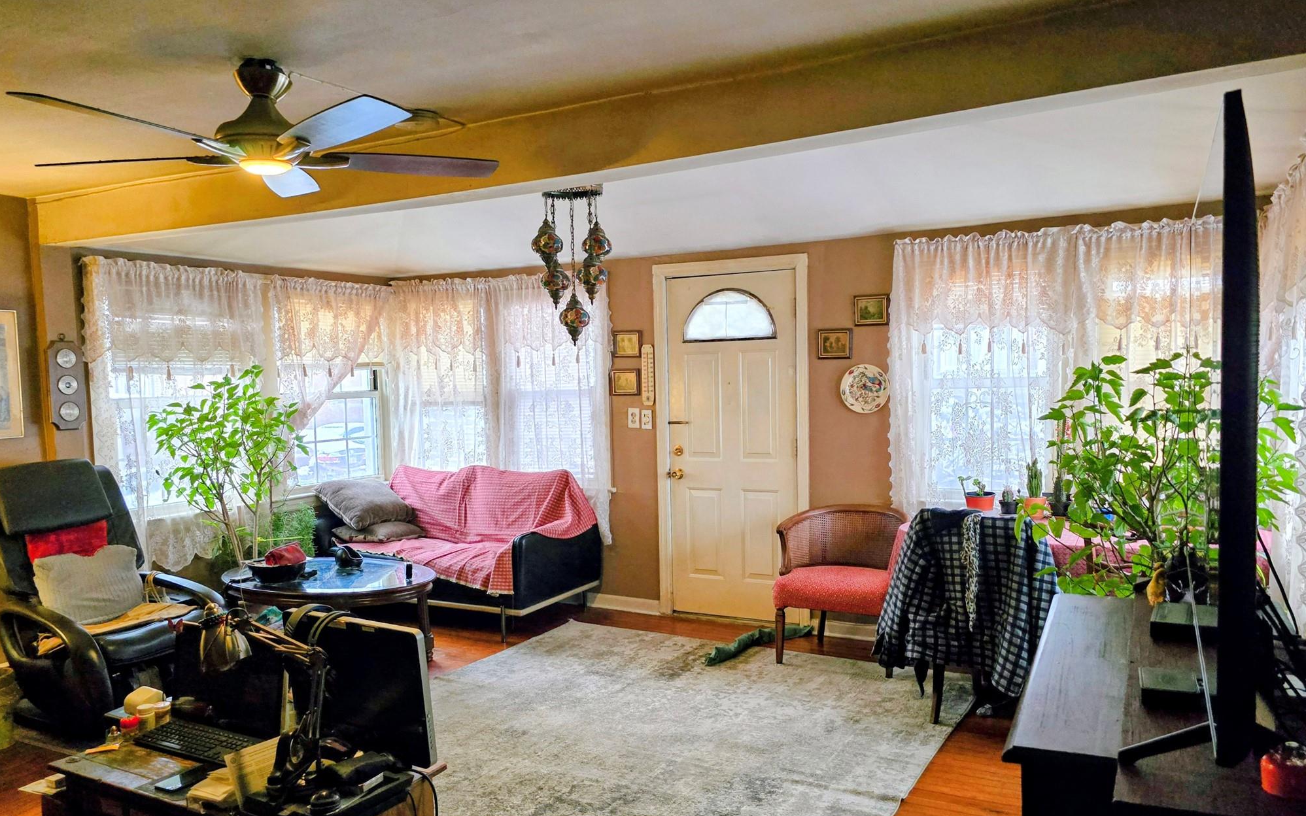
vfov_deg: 49.2
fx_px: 890
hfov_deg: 72.5
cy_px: 459
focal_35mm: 25
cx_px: 647
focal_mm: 6.3
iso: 1000
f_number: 1.7
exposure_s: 1/120
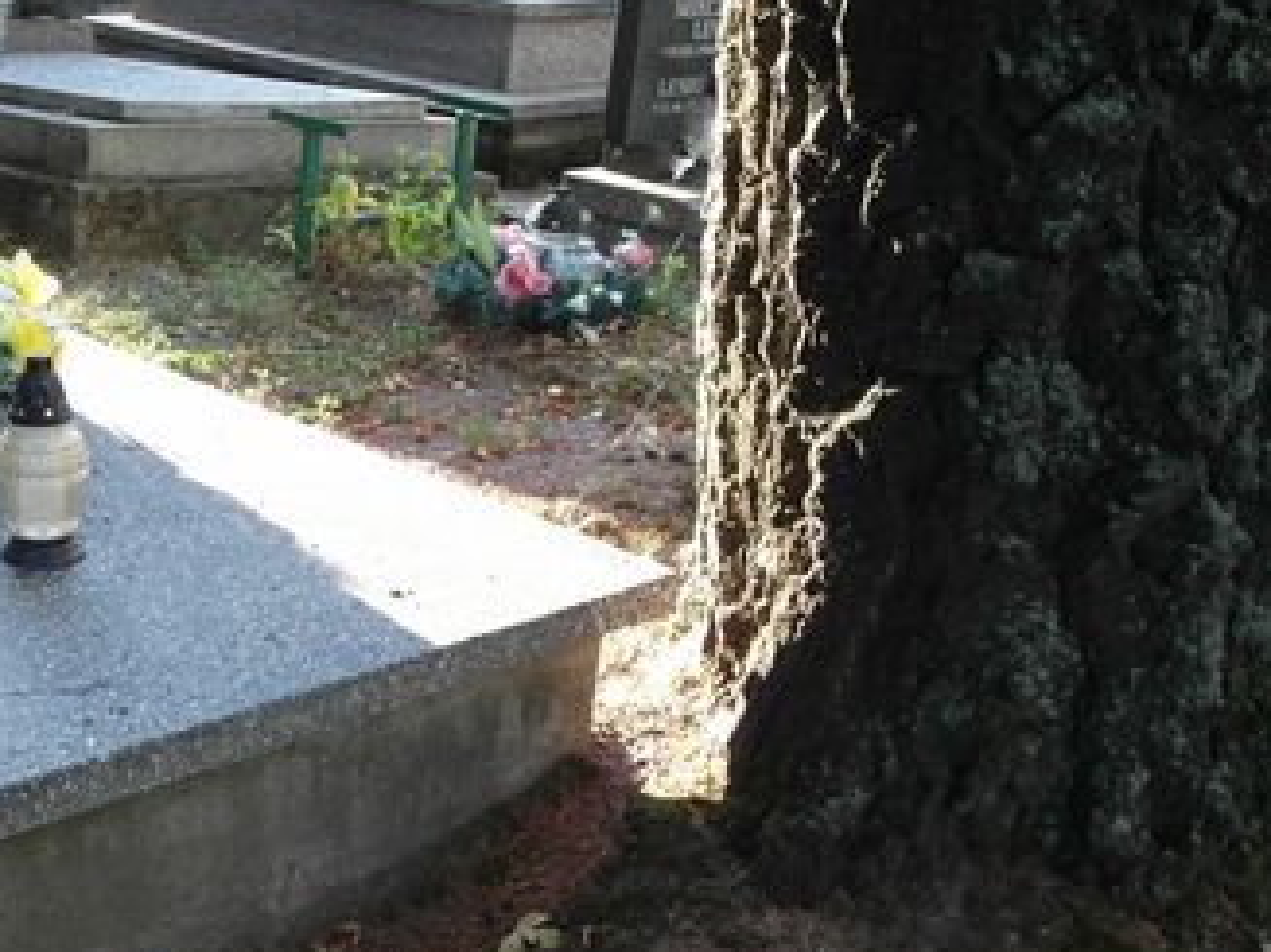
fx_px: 1725
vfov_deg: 30.8
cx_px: 109
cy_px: 513
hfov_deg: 37.6
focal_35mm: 47
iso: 100
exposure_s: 1/60
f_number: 2.8
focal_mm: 5.2
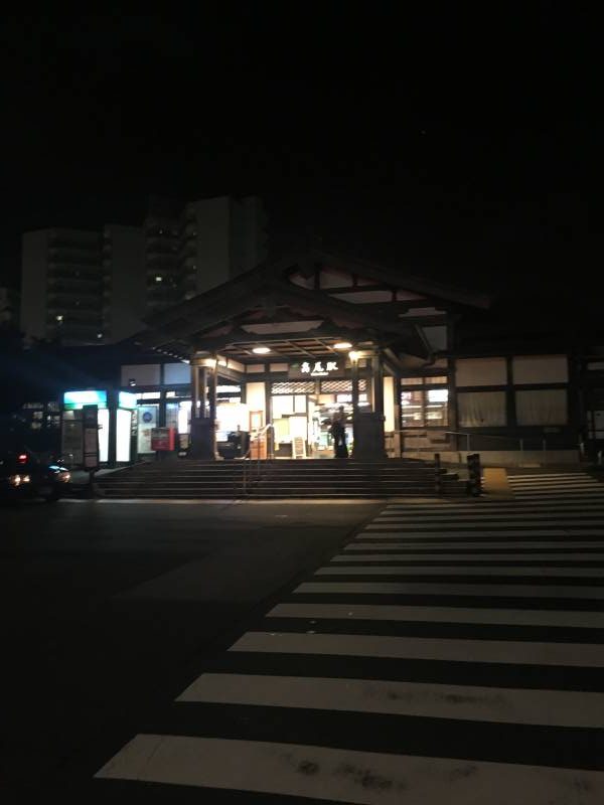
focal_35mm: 29
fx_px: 675
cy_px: 402
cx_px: 302
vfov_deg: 61.7
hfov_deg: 48.2
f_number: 2.2
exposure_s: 1/15
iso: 400
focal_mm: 4.15
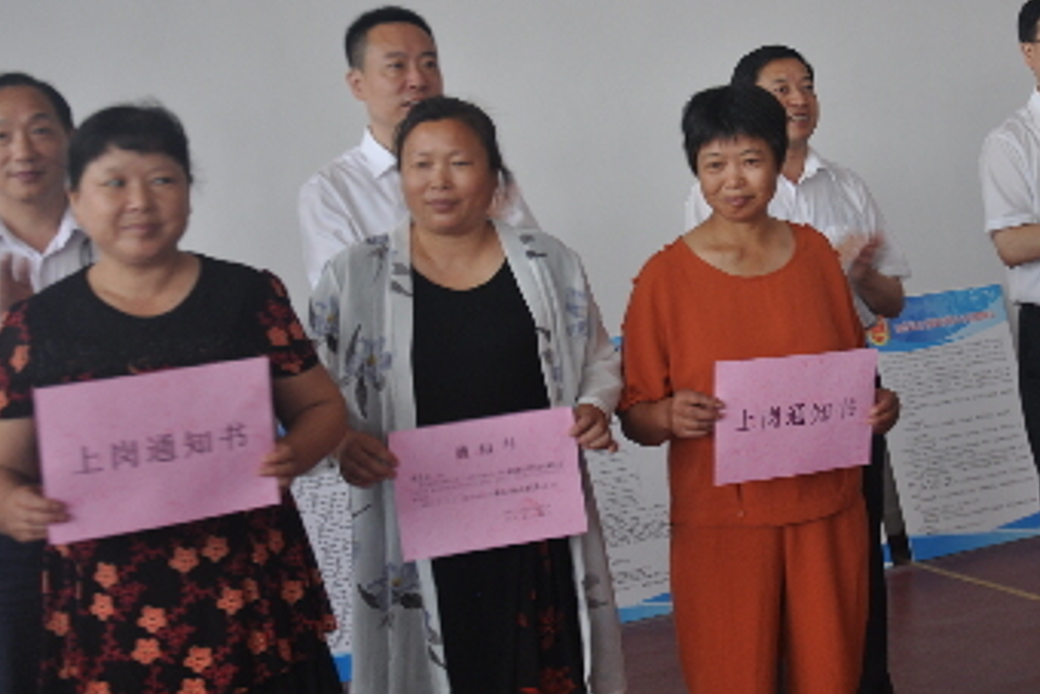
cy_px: 220
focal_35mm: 66
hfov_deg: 30.1
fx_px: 1907
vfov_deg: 20.5
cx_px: 749
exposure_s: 1/15
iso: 200
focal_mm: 30
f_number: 4.2
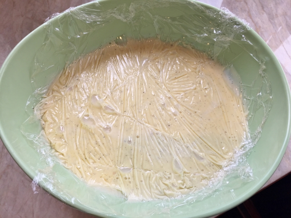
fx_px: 244
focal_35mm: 29
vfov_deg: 48.2
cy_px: 109
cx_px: 146
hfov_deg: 61.7
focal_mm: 4.15
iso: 32
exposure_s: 1/229
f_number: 2.2
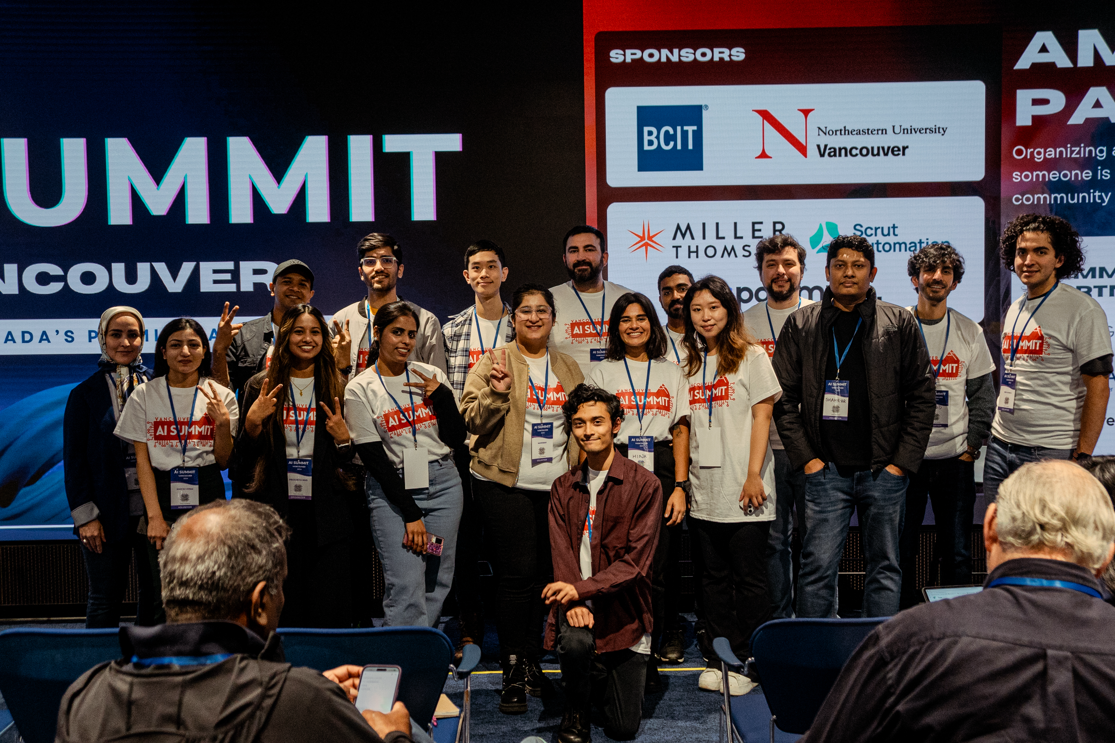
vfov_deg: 35.9
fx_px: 1146
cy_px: 372
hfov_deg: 51.9
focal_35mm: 37
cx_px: 558
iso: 1250
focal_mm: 25
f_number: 4
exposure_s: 1/160
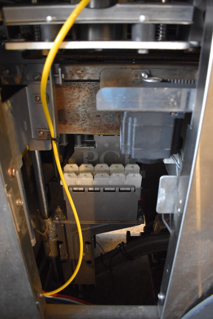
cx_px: 106
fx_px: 239
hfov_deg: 48.0
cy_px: 160
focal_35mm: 27
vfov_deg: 67.3
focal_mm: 18
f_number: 3.5
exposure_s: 1/30
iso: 1800
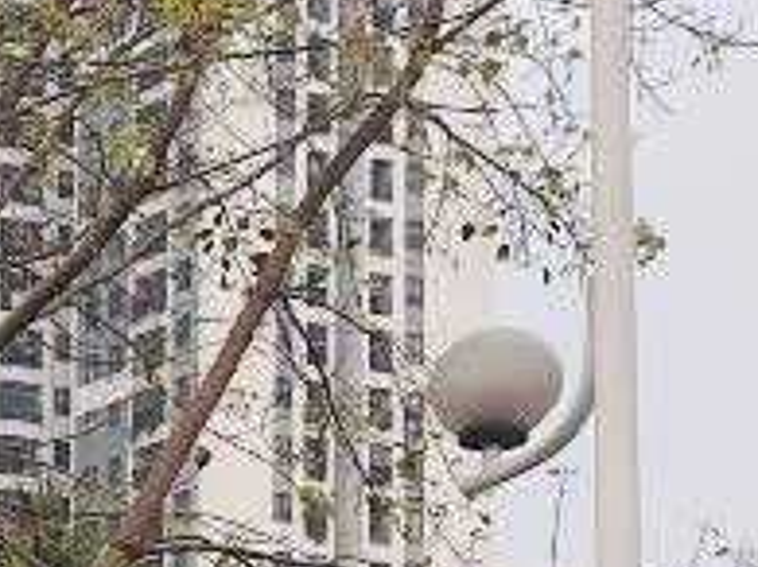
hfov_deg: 7.9
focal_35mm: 231
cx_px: -1073
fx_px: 5055
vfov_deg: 6.3
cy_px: 870
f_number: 1.7
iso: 80
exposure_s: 1/1374
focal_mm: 5.35
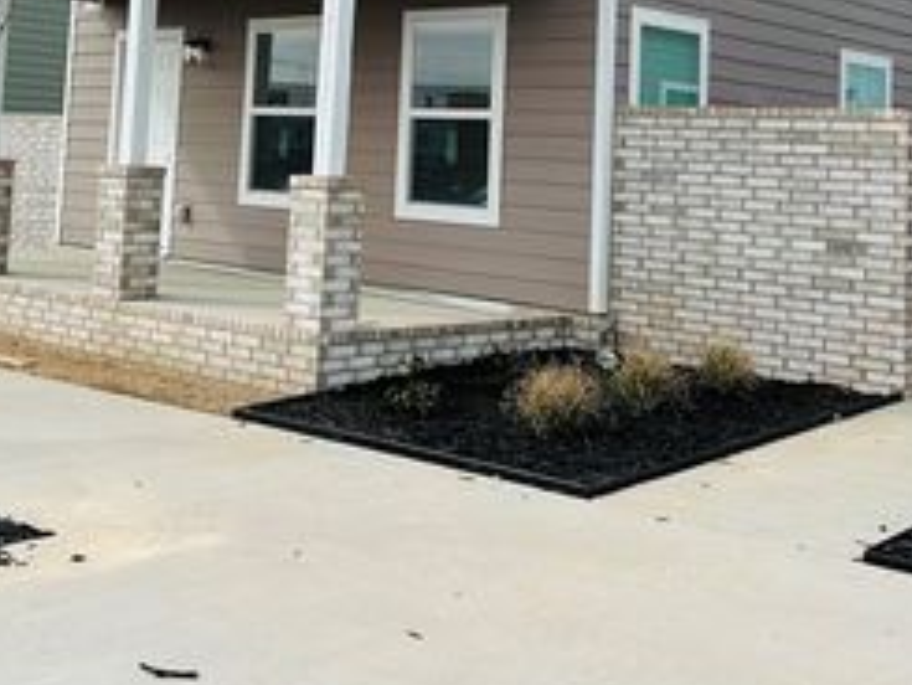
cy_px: 39
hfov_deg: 36.1
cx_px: 376
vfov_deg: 26.4
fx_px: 1397
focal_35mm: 53
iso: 50
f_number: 1.5
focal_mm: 5.7
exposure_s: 1/4444
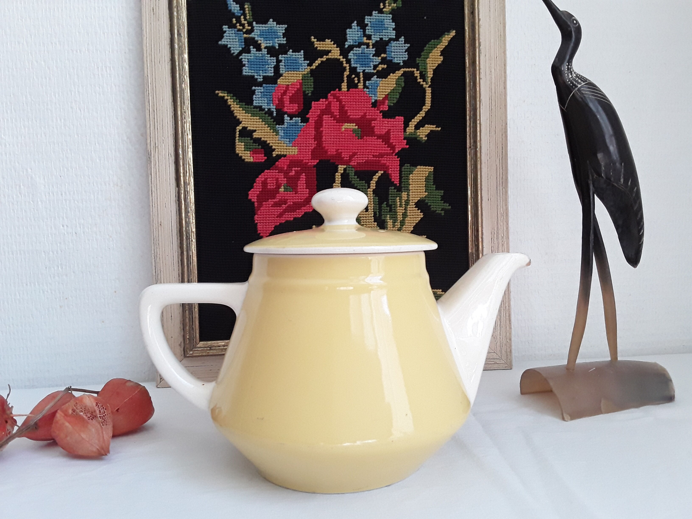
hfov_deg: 65.3
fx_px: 540
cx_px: 346
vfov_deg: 51.4
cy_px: 260
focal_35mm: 27
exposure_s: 1/236
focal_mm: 2.91
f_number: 1.9
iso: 200
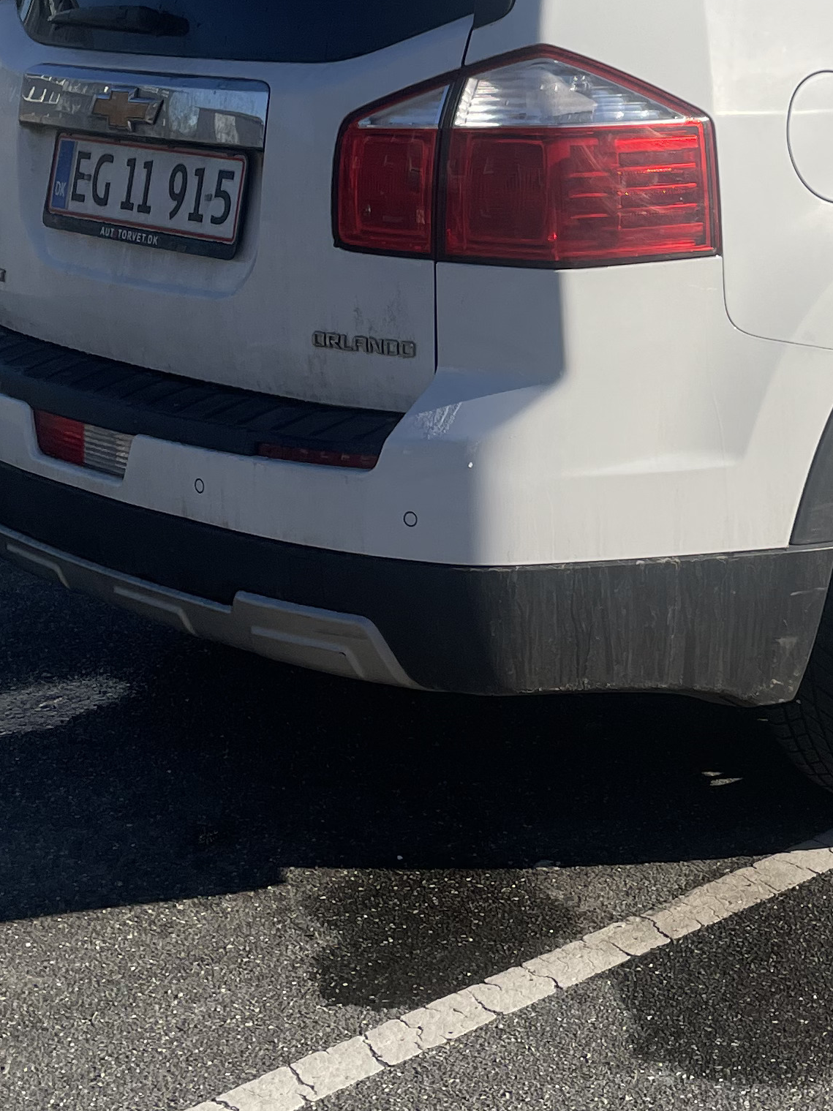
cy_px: 211
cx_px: 894
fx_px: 2214
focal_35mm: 69
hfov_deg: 20.4
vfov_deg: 27.6
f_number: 1.6
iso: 32
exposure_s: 1/4464
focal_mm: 4.2
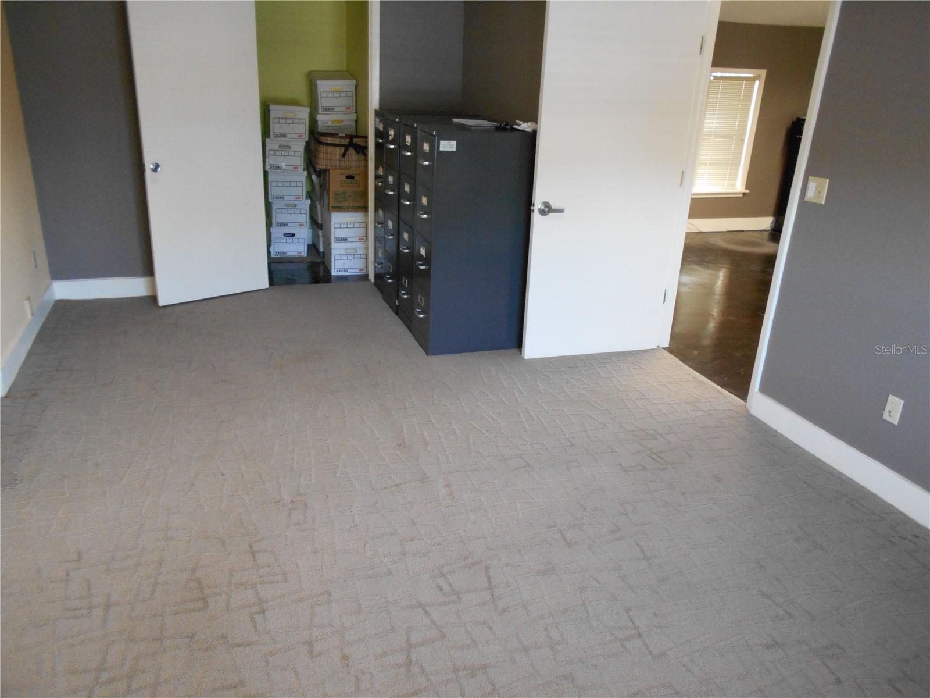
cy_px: 349
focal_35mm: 26
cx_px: 465
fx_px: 699
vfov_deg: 53.1
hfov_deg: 67.3
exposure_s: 1/30
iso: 360
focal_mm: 4.6
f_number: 3.2
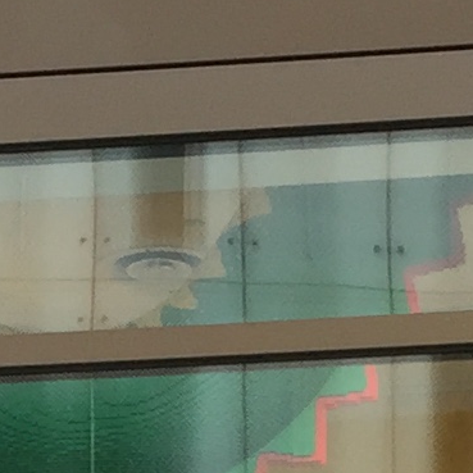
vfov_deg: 6.9
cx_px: 58
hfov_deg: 7.7
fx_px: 3509
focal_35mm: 227
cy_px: 1475
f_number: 2.2
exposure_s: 1/179
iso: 32
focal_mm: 4.15
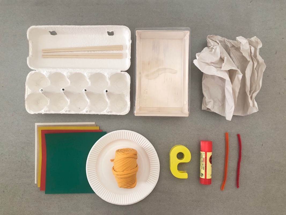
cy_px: 108
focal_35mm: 28
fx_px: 231
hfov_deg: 63.4
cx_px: 143
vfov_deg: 49.8
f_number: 1.8
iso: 40
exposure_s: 1/24
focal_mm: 3.99
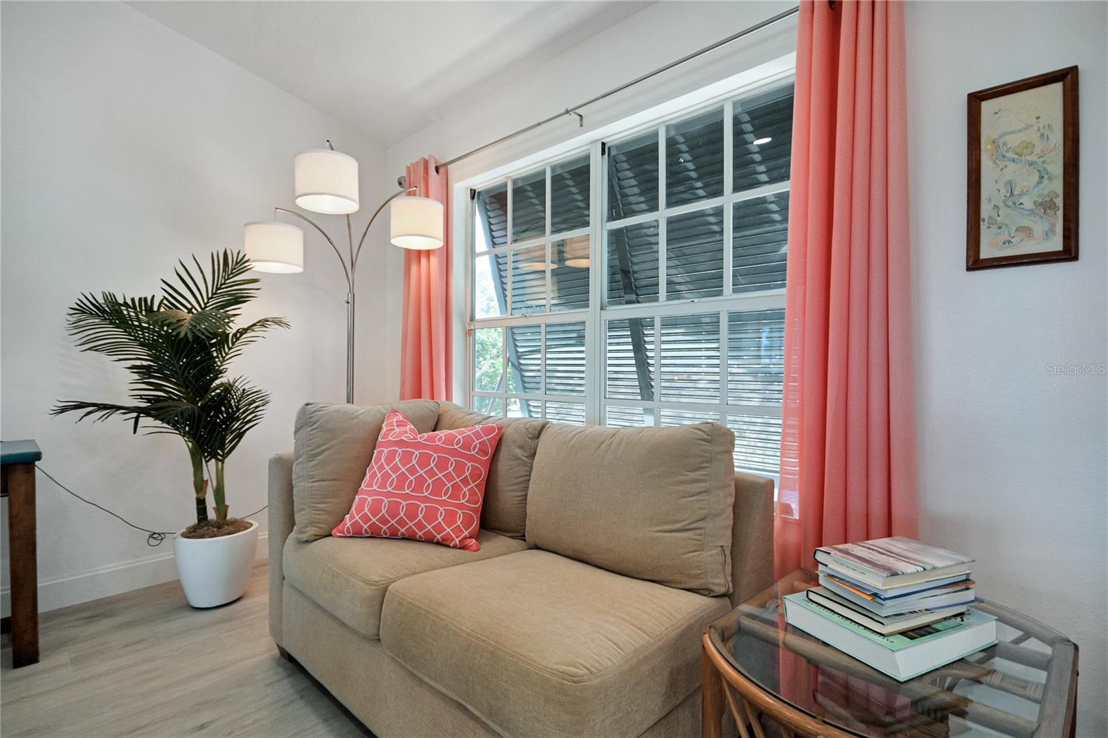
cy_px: 369
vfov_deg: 70.4
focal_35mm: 17
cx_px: 554
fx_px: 523
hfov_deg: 93.3
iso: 1000
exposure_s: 1/160
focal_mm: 11.5
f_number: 7.1
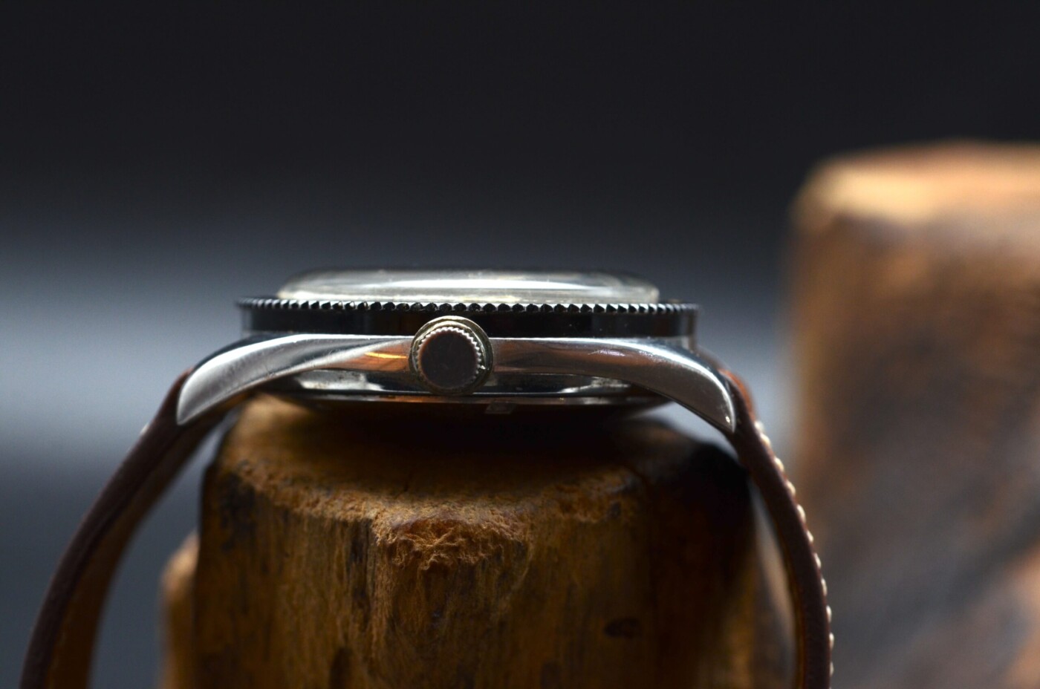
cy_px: 344
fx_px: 2595
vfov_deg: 15.1
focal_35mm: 90
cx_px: 520
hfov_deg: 22.7
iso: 500
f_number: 7.1
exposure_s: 1/40
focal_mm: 60
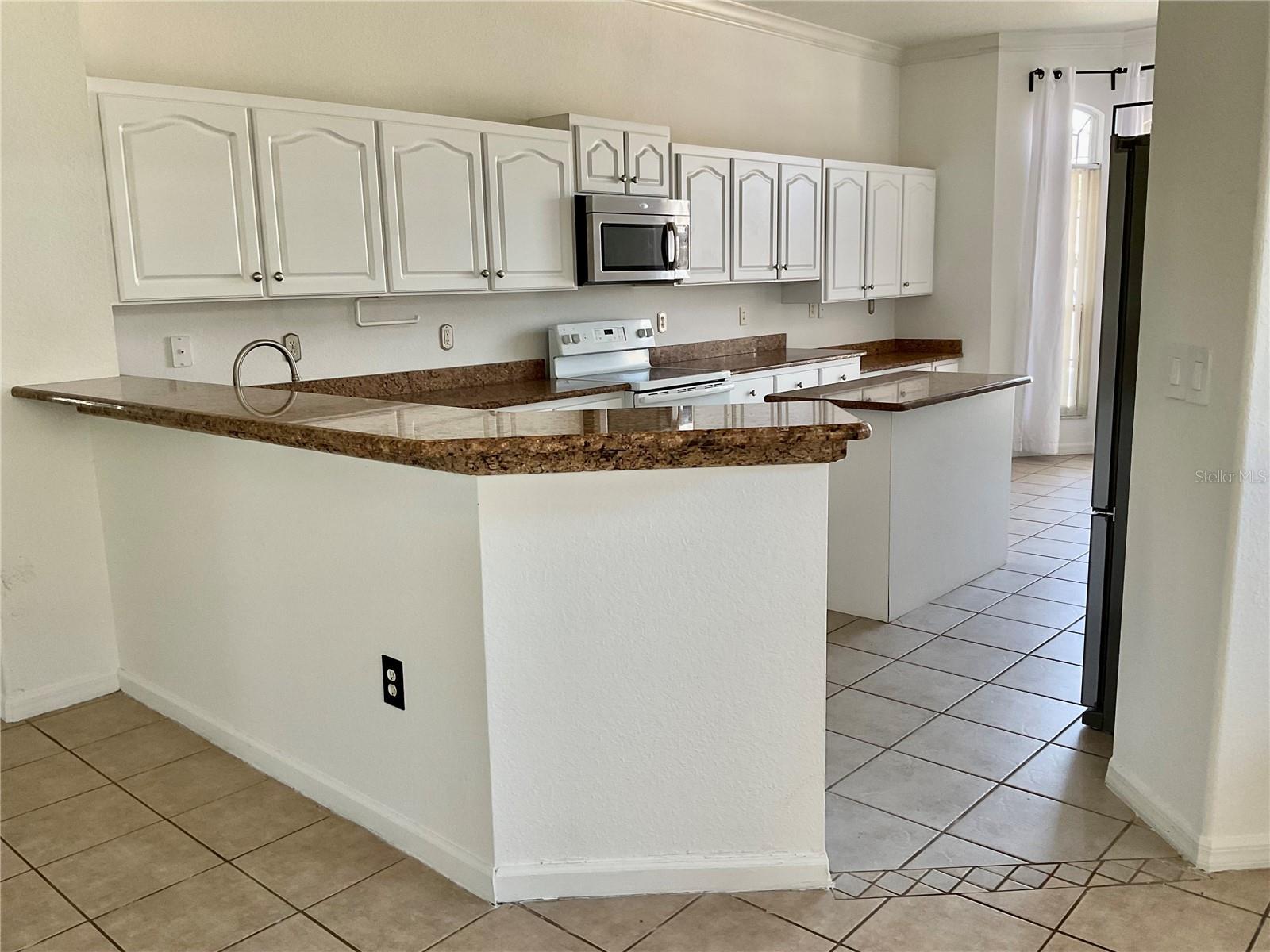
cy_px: 476
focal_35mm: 29
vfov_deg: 48.2
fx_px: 1064
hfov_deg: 61.7
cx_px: 635
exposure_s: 1/60
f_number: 1.8
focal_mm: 3
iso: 64
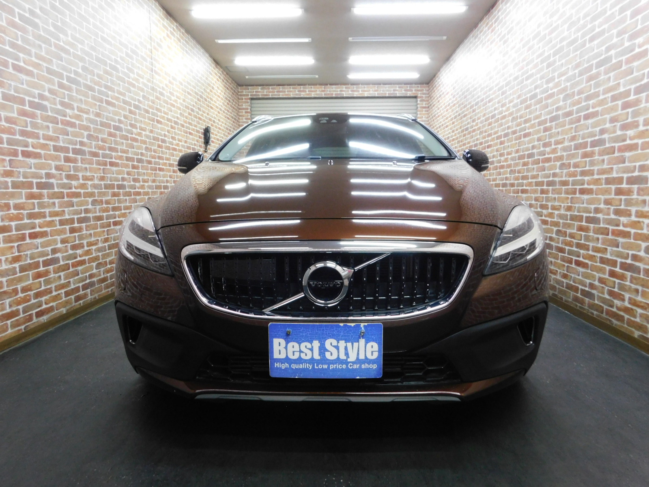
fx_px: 431
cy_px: 244
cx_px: 324
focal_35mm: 23
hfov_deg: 73.9
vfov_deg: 58.9
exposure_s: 1/25
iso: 400
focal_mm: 4
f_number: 3
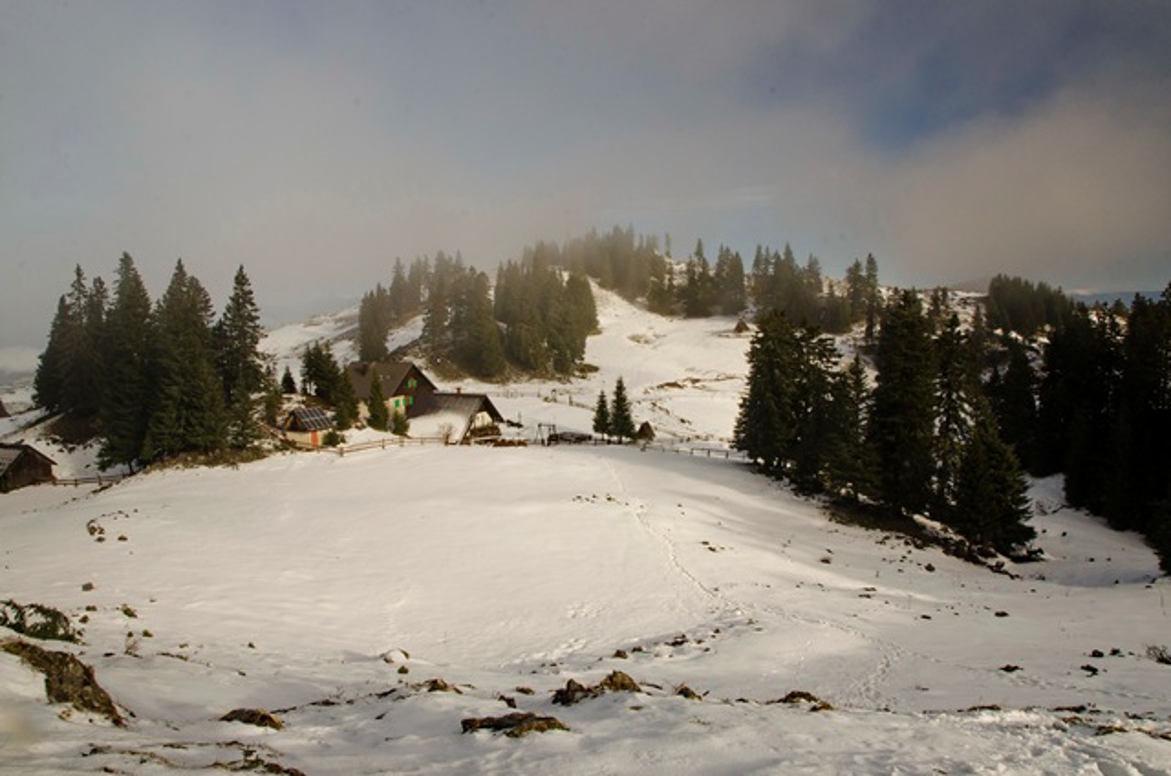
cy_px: 388
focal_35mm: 27
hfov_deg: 67.5
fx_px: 876
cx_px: 586
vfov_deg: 47.7
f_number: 16
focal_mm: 18
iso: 400
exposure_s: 1/125
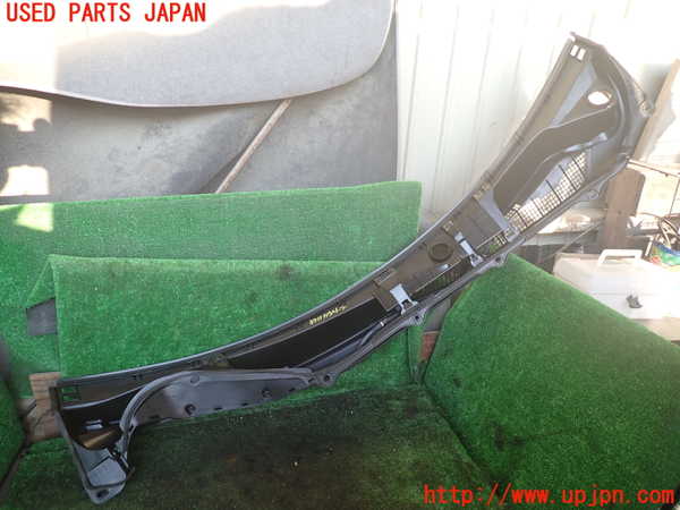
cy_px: 255
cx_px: 340
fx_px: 491
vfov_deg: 54.9
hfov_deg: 69.4
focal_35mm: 25
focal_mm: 4.5
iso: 100
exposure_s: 1/80
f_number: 2
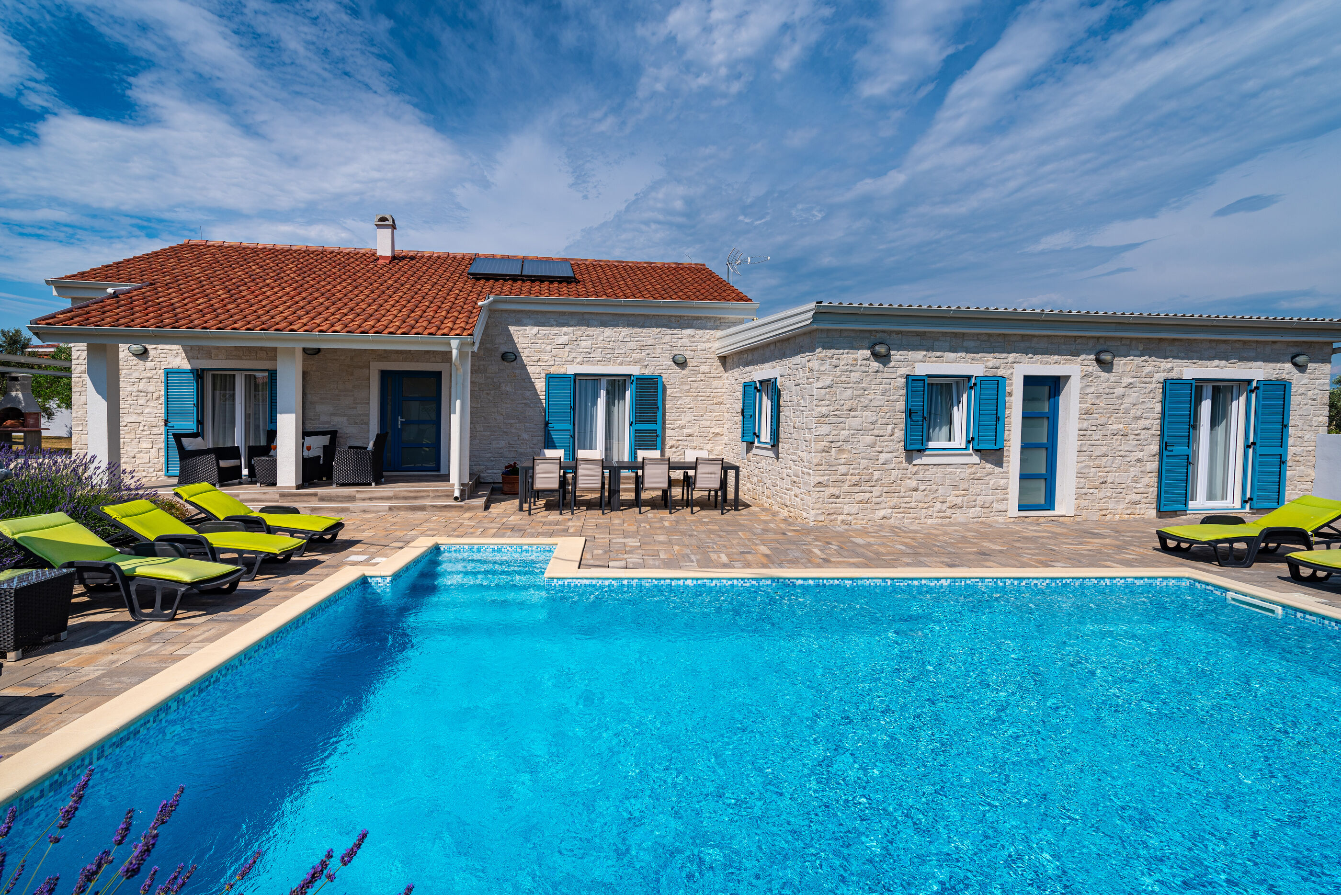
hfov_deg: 100.4
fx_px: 559
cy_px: 448
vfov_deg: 77.4
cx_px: 670
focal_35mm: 15
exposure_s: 1/500
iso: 100
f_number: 9
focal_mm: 15
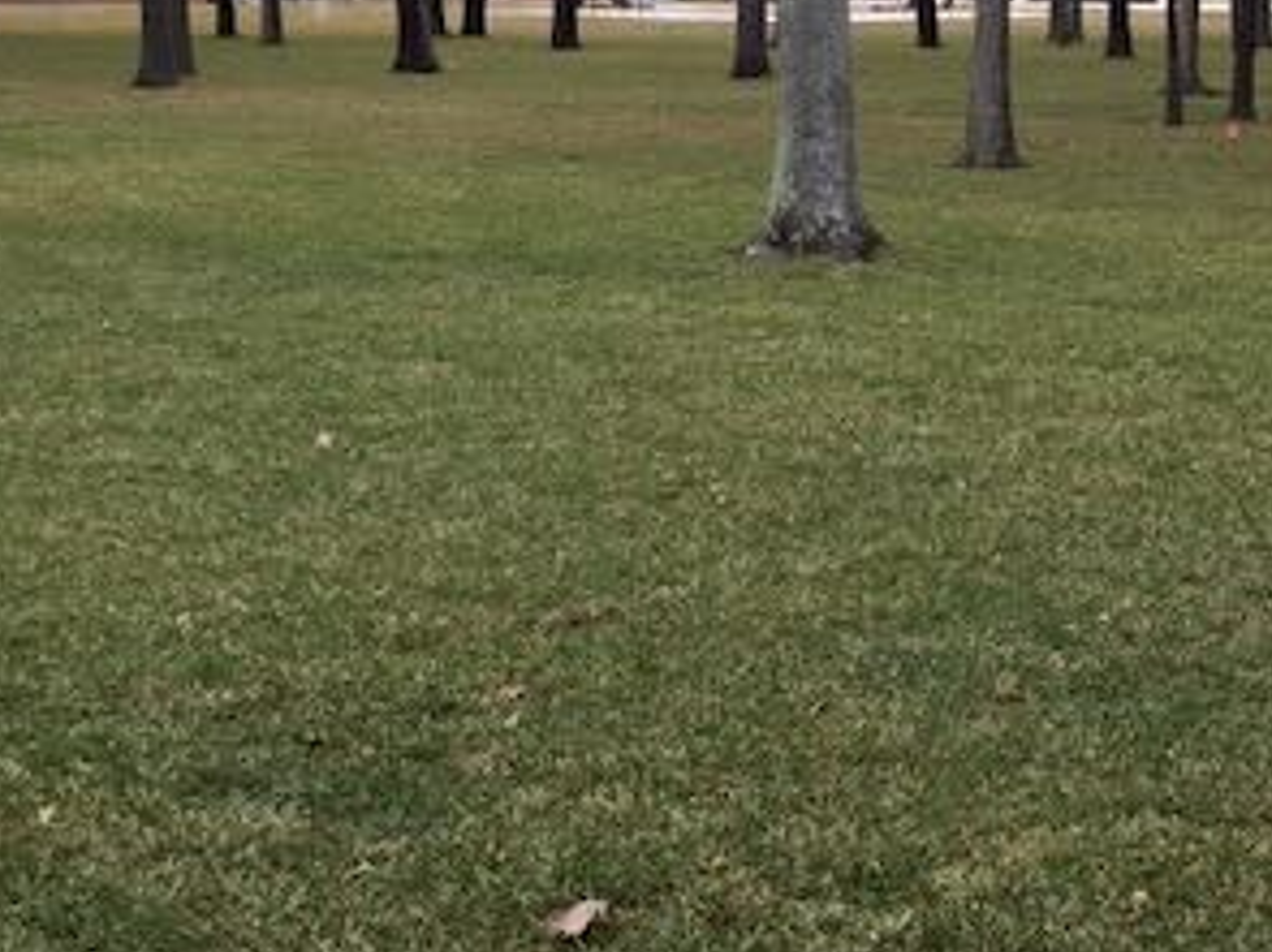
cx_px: 1000
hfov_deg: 30.1
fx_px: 2314
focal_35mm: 63
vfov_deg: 23.2
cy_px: 379
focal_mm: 4.15
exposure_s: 1/151
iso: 32
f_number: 2.2
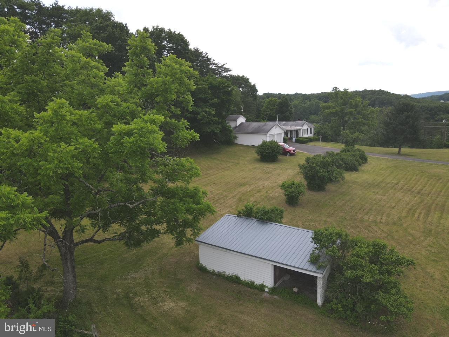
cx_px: 224
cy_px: 168
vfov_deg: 56.8
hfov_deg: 71.6
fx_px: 311
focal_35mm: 24
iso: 100
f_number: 2.8
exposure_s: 1/400
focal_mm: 4.5
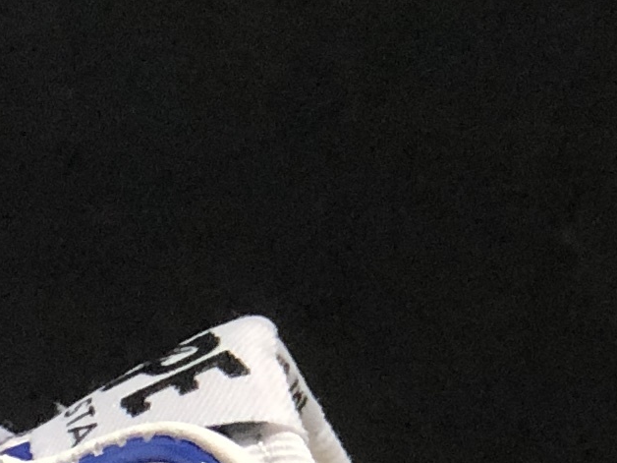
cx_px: -201
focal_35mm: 366
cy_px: 728
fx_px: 6524
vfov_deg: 4.0
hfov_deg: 5.4
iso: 80
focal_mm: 6.6
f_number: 2.8
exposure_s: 1/30
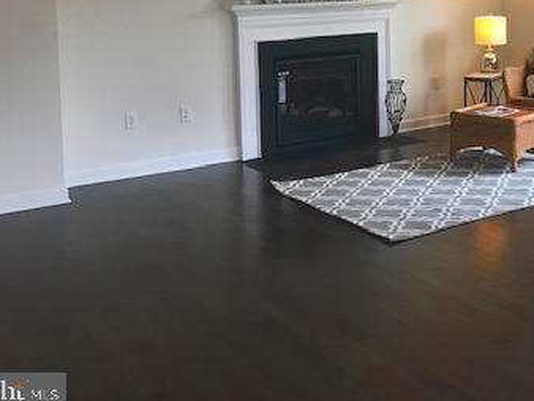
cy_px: 35
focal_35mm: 53
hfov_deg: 34.7
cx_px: 449
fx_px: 818
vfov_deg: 26.6
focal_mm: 3.99
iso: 20
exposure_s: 1/30
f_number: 1.8
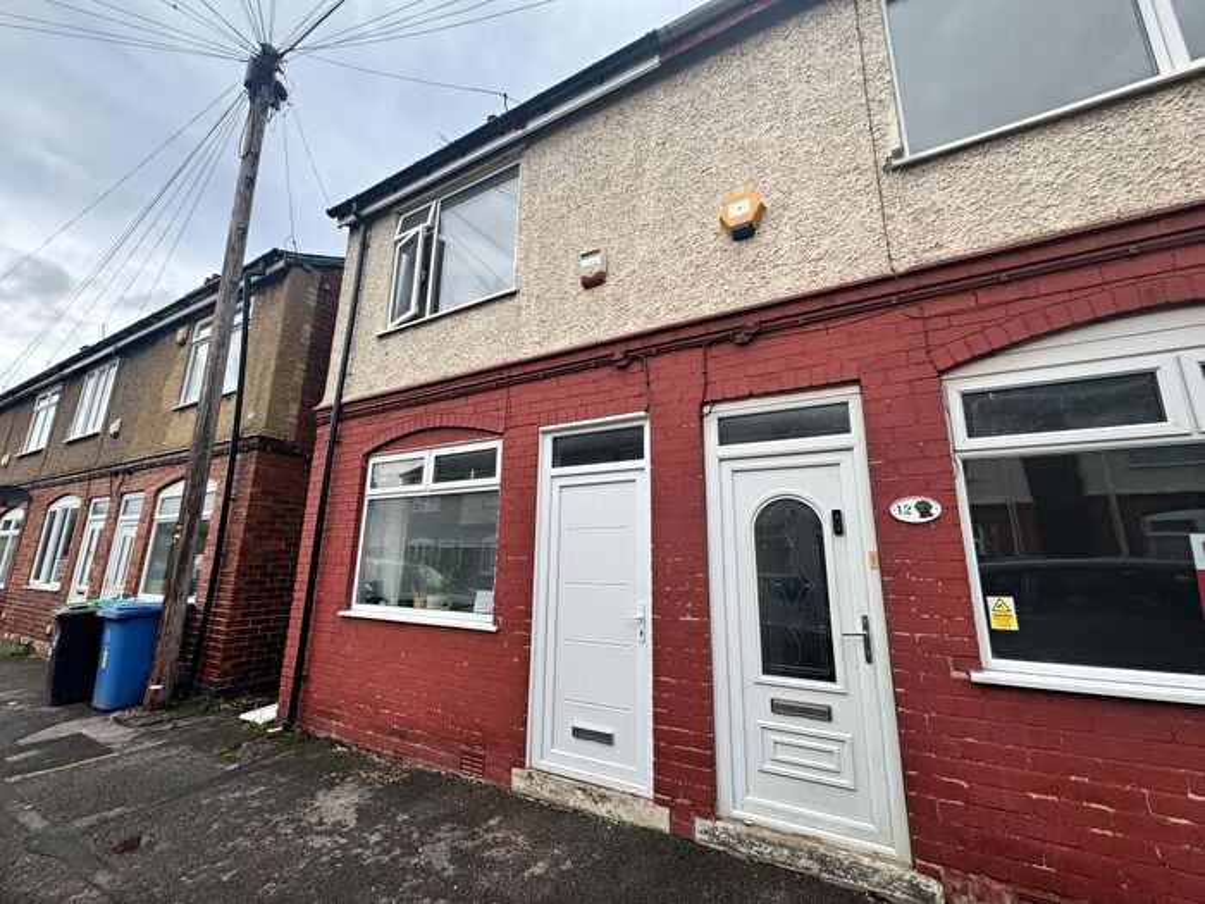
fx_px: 487
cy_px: 452
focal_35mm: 14
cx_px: 602
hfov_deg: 102.1
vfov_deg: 85.7
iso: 64
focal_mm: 2.22
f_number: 2.2
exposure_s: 1/99
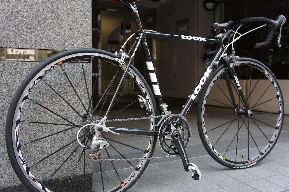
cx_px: 144
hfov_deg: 53.2
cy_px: 96
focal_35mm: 36
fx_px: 289
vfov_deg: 36.8
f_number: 4
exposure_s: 1/40
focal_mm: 24
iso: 320
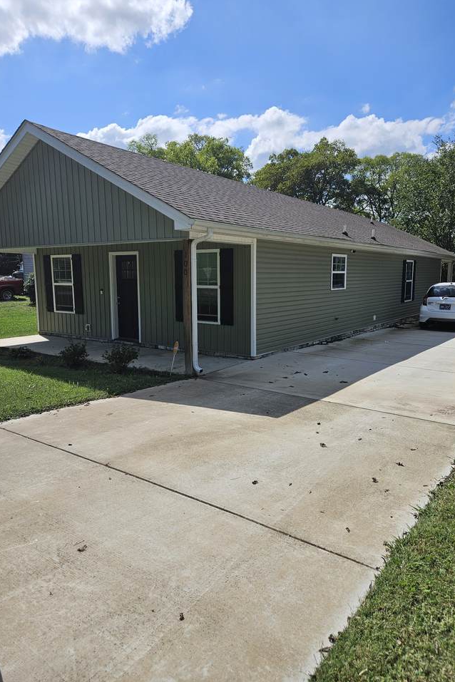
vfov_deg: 73.7
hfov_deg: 53.0
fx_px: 455
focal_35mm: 24
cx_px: 253
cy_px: 341
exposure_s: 1/2945
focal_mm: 5.4
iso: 25
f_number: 1.8
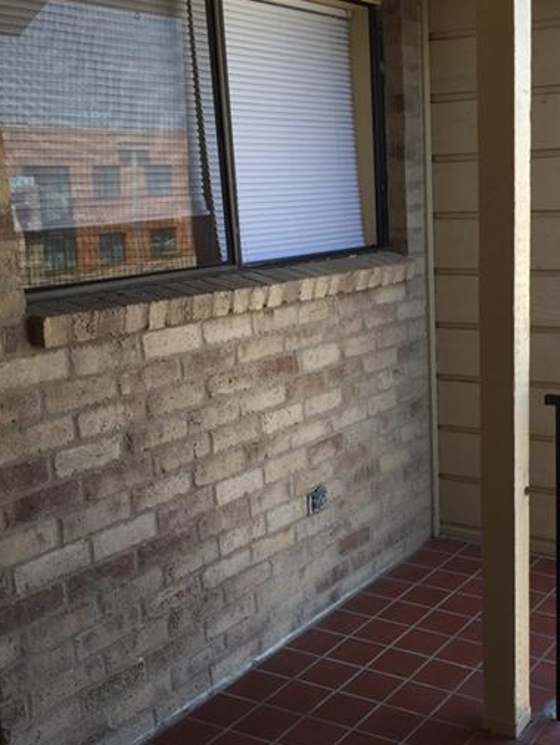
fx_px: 948
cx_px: 405
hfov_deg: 32.4
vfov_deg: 42.7
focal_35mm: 44
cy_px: 458
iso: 32
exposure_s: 1/120
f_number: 2.2
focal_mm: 4.15
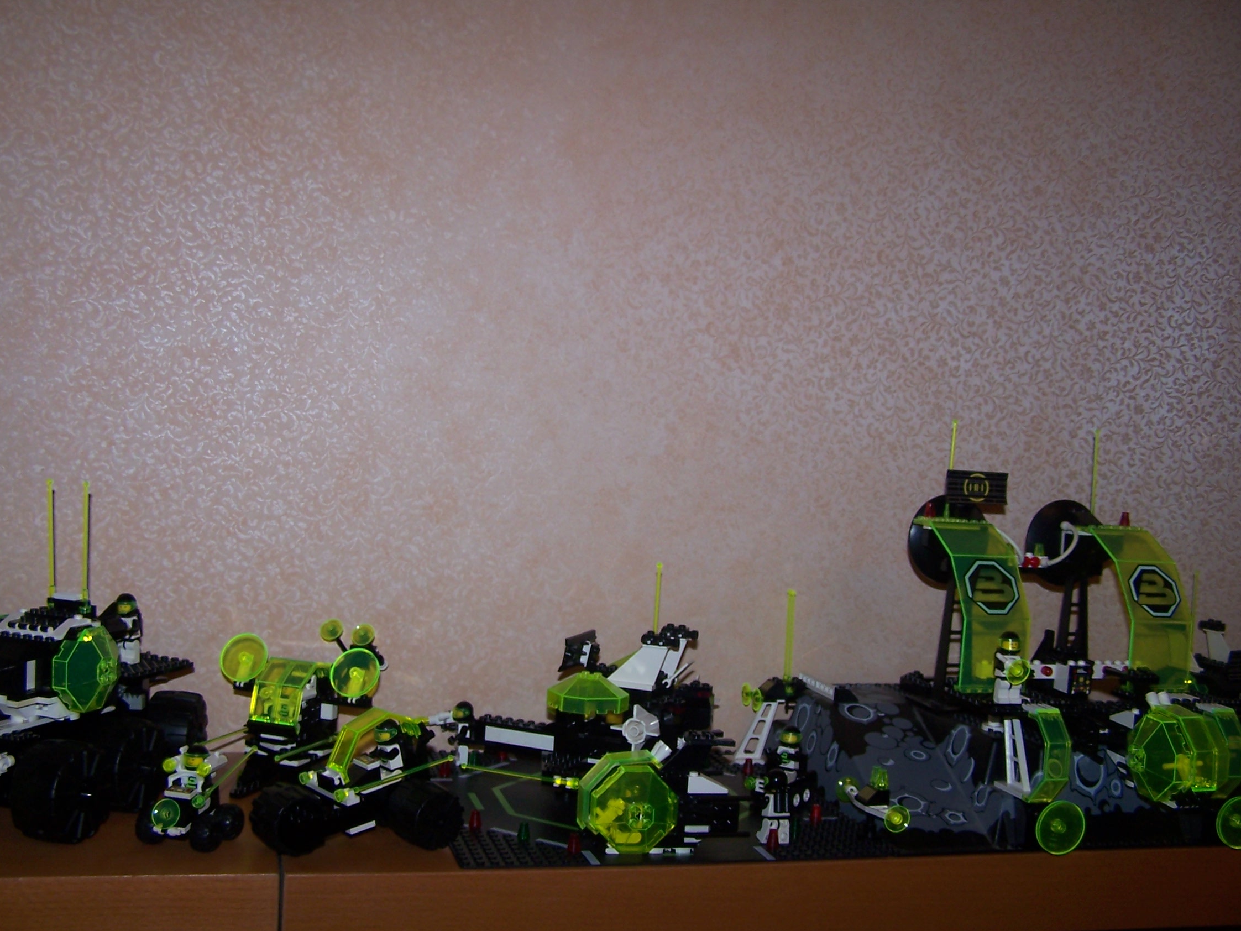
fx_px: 1398
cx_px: 605
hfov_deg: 47.9
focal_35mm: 39
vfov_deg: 36.8
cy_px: 465
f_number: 2.8
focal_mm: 6.3
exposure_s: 1/60
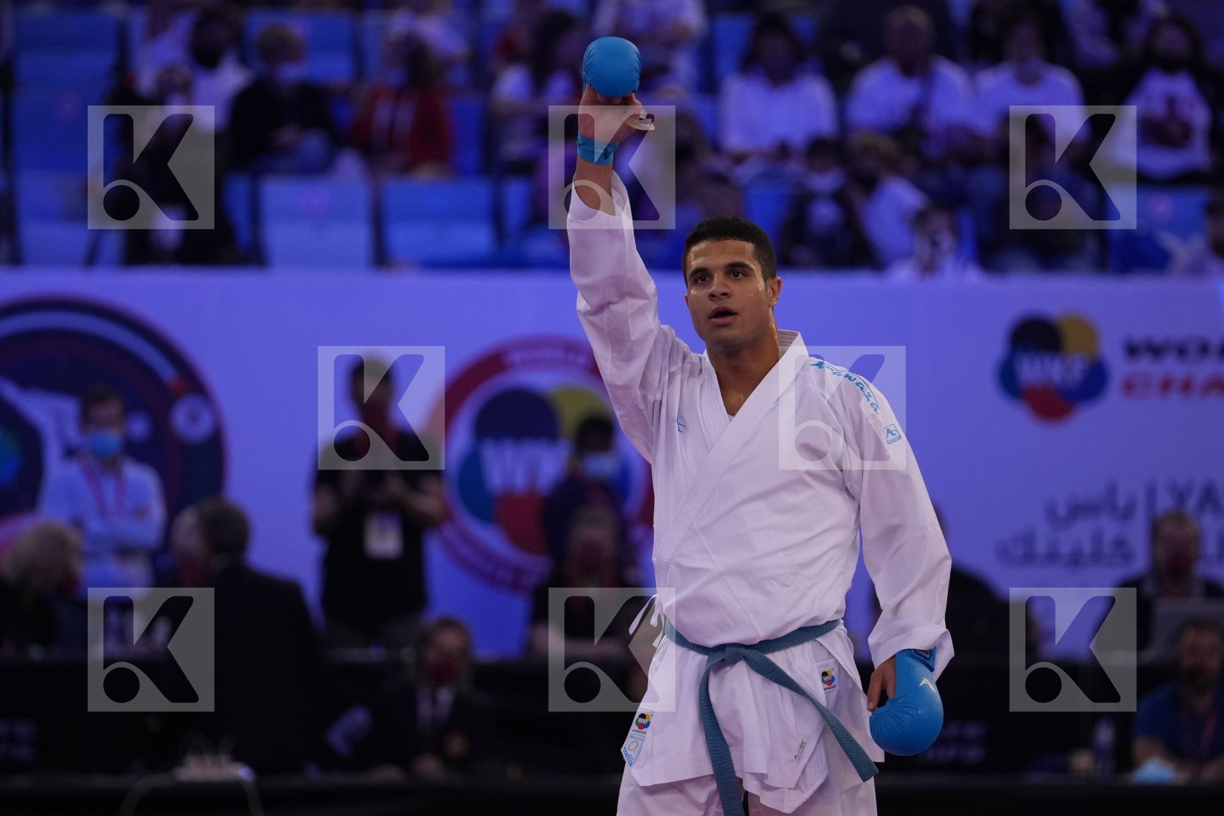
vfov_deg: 4.6
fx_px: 10199
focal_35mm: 300
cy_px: 408
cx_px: 612
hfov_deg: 6.9
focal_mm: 200
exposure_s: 1/1000
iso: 1250
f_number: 2.8
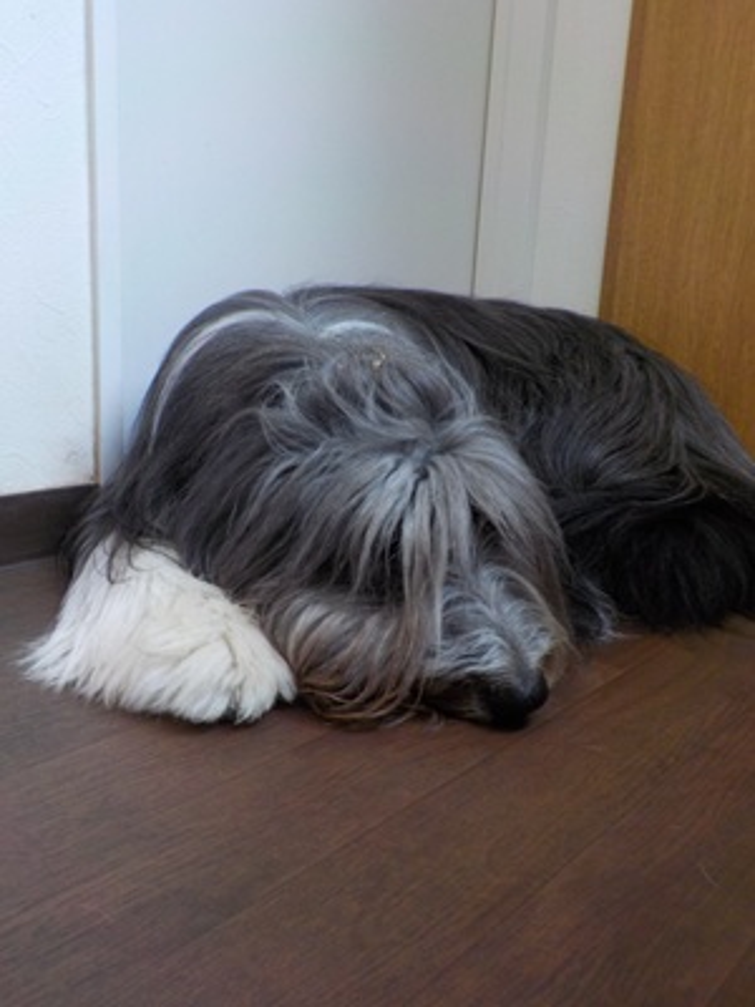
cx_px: 378
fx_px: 872
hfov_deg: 46.8
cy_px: 504
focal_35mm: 30
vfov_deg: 60.0
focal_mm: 4.1
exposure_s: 1/30
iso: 125
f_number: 3.3
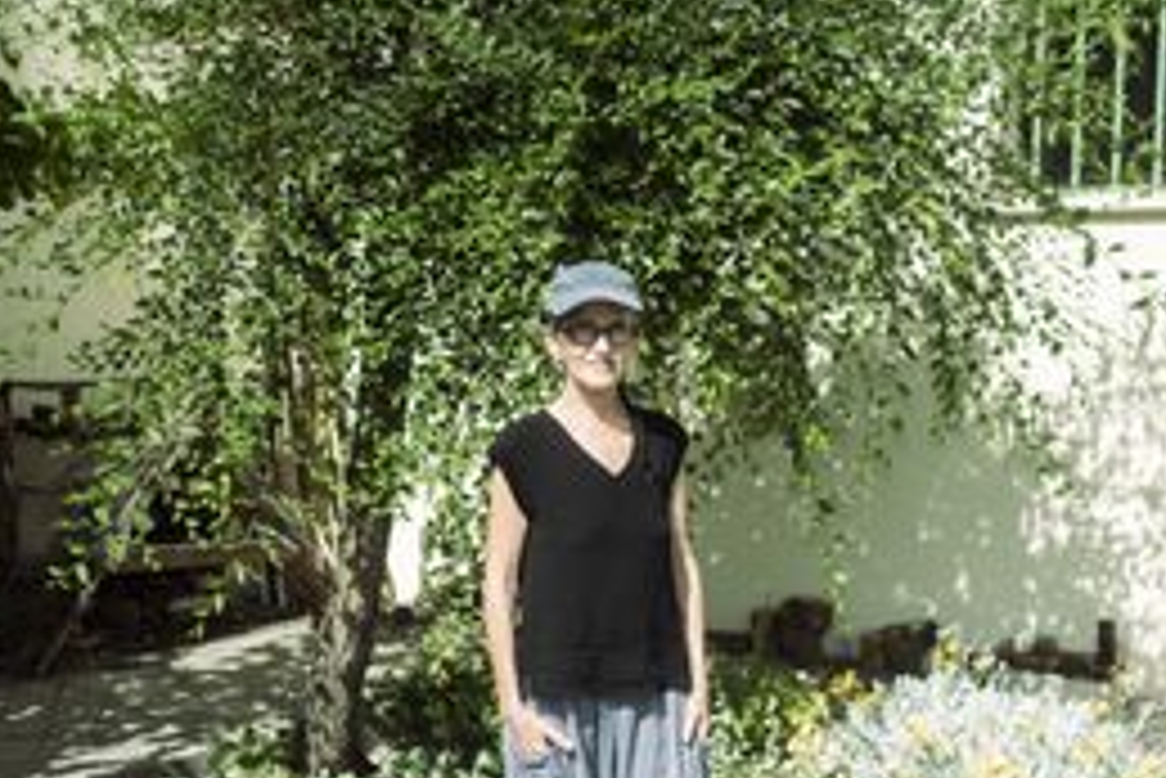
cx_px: 635
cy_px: 531
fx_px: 1815
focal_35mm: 56
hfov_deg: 35.6
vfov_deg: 24.1
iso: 200
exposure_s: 1/8000
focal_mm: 23
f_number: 1.6
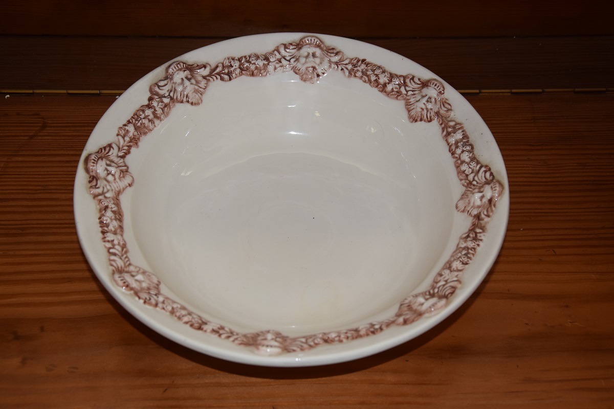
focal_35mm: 52
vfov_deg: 25.8
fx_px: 895
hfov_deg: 37.9
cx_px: 307
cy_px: 204
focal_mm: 35
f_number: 5
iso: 720
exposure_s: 1/100
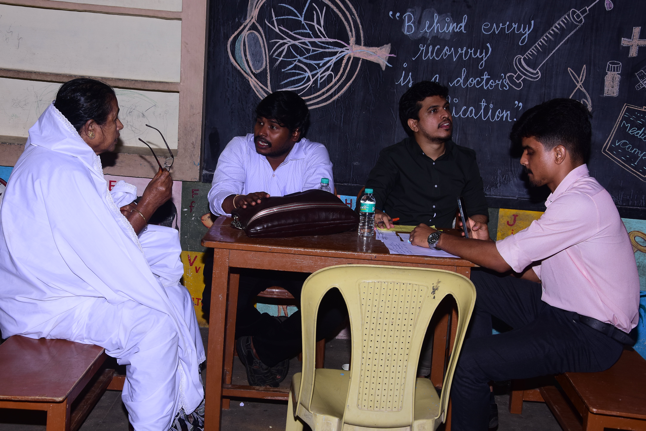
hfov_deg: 35.1
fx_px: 1023
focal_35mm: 57
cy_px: 216
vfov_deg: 23.8
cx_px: 323
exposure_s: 1/125
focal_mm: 38
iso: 500
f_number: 9
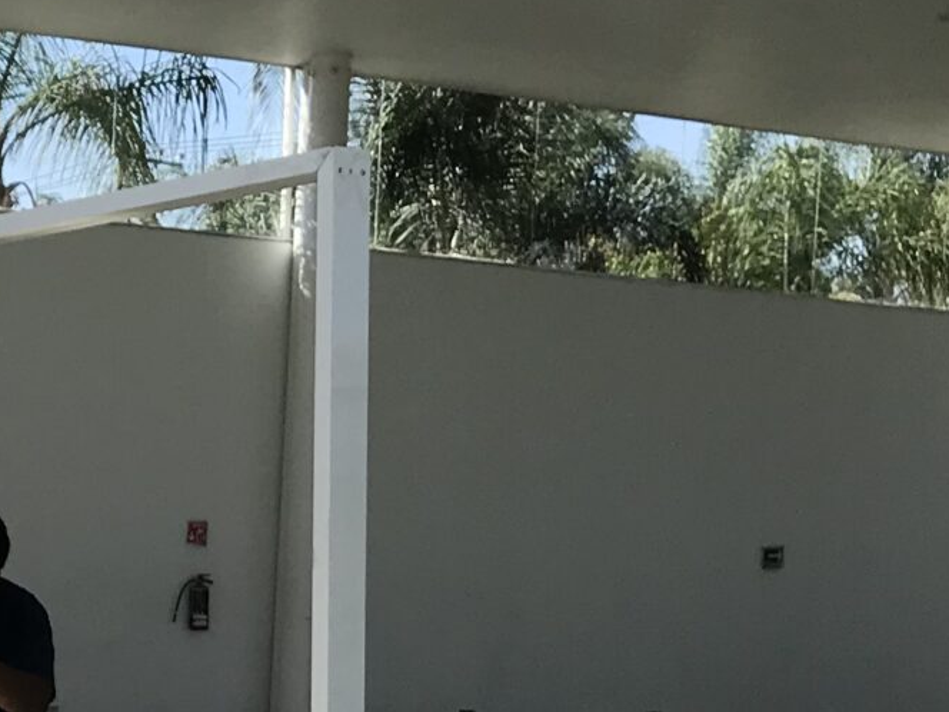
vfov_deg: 13.5
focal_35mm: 108
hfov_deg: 16.5
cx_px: -485
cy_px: 713
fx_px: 2961
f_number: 1.8
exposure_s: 1/1330
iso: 20
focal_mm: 3.99
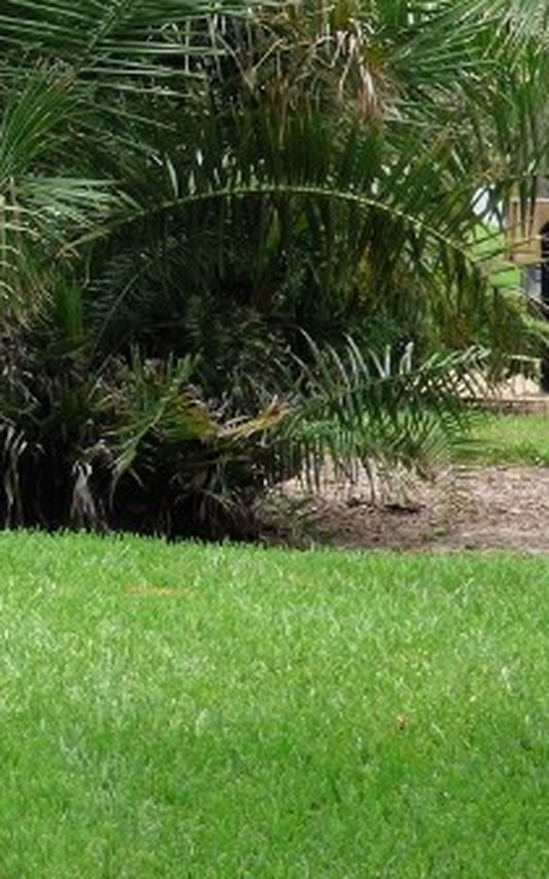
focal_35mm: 236
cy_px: -89
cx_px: -714
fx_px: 5650
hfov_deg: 5.4
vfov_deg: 8.8
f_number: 4.3
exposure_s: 1/320
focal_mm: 12.29
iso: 100
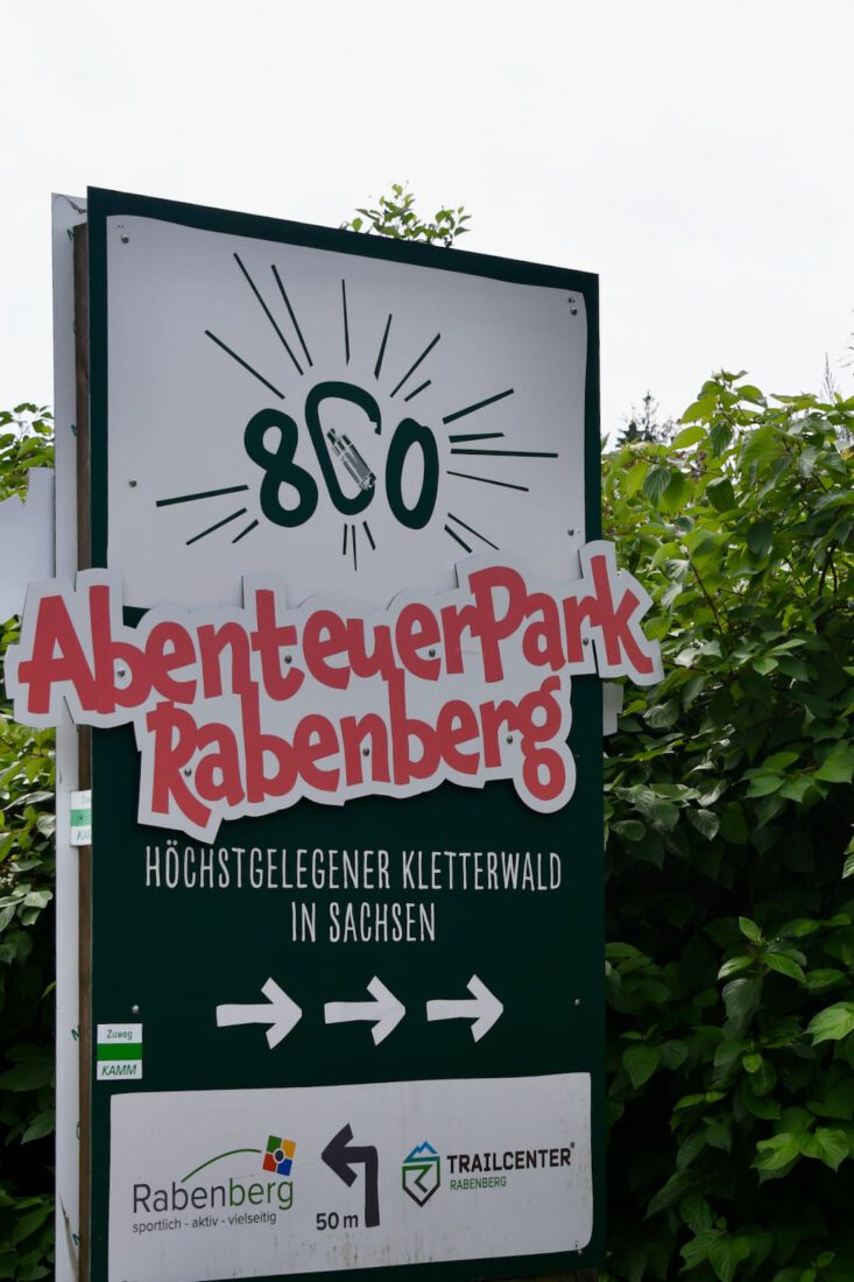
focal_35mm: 66
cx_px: 427
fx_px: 2349
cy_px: 641
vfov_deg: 30.5
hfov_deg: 20.6
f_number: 8
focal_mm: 44
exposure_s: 1/250
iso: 180
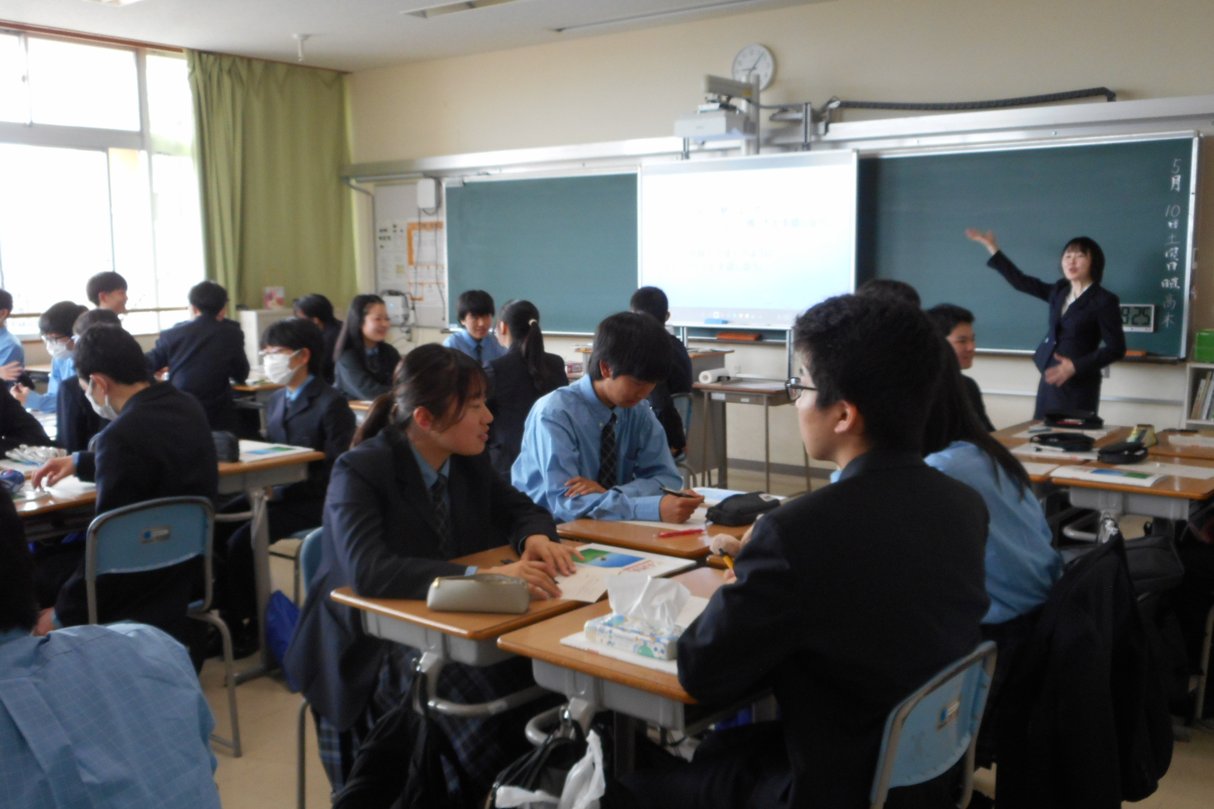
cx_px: 605
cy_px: 424
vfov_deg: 36.9
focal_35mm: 36
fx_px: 1214
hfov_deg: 53.1
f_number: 4.2
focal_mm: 6
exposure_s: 1/30
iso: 200
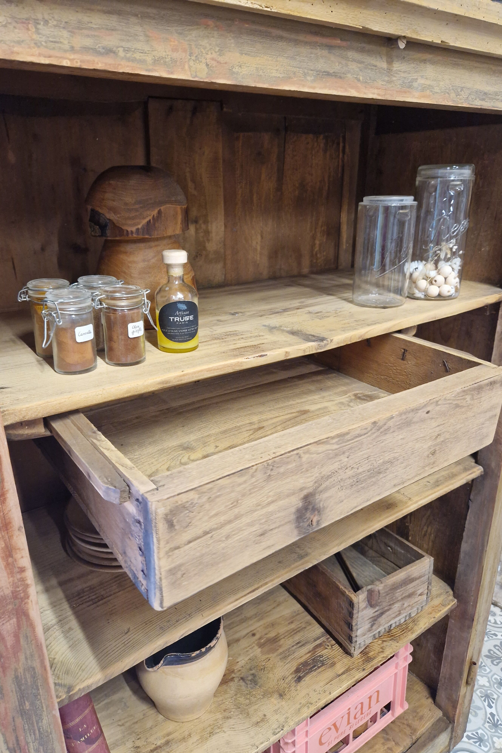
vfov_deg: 73.7
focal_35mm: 24
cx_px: 229
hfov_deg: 53.1
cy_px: 378
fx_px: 502
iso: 640
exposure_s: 1/100
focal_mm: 5.4
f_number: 1.8
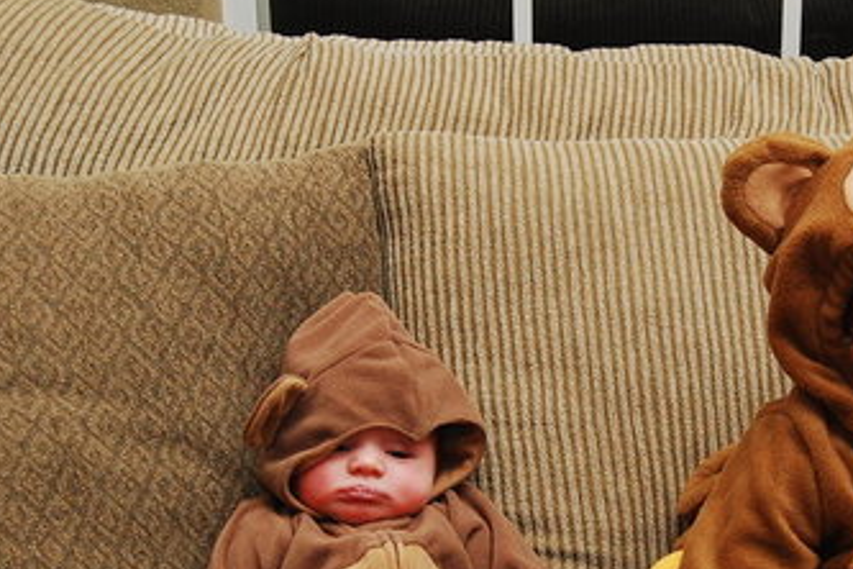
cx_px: 605
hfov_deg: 26.7
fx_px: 1777
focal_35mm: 75
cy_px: 505
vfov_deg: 17.9
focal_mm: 26
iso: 800
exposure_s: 1/60
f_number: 5.6
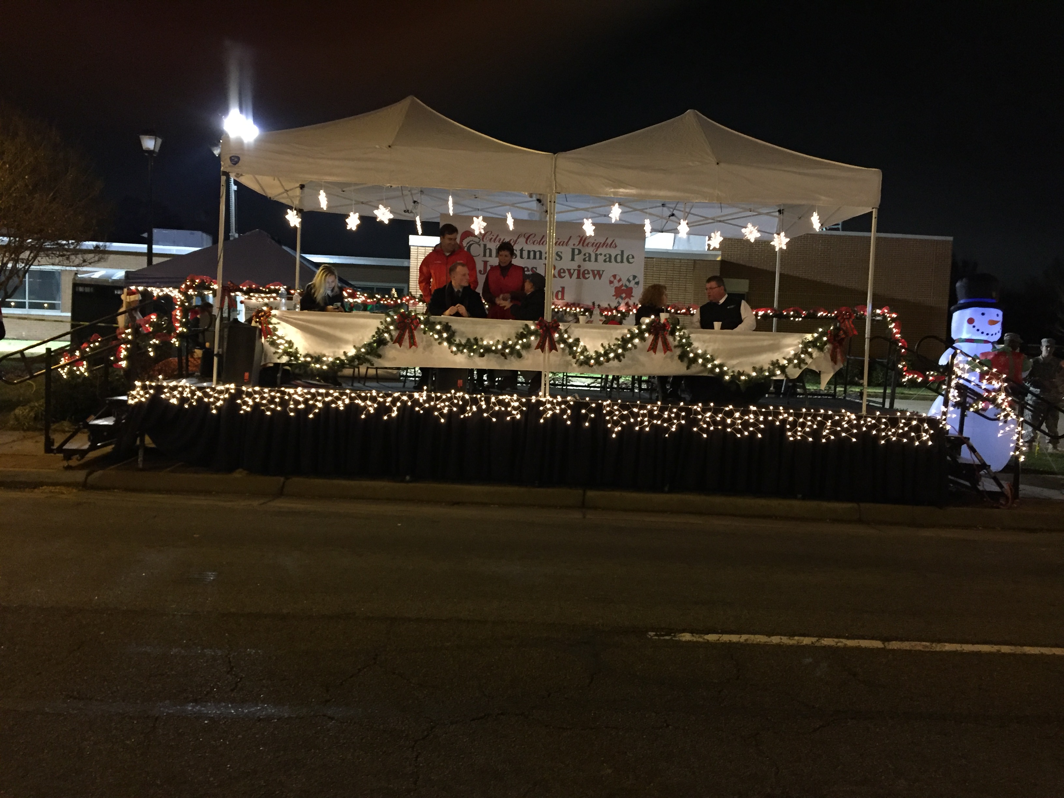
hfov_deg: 61.7
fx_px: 891
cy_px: 399
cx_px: 532
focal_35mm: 29
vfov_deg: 48.2
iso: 250
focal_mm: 4.15
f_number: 2.2
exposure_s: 1/15
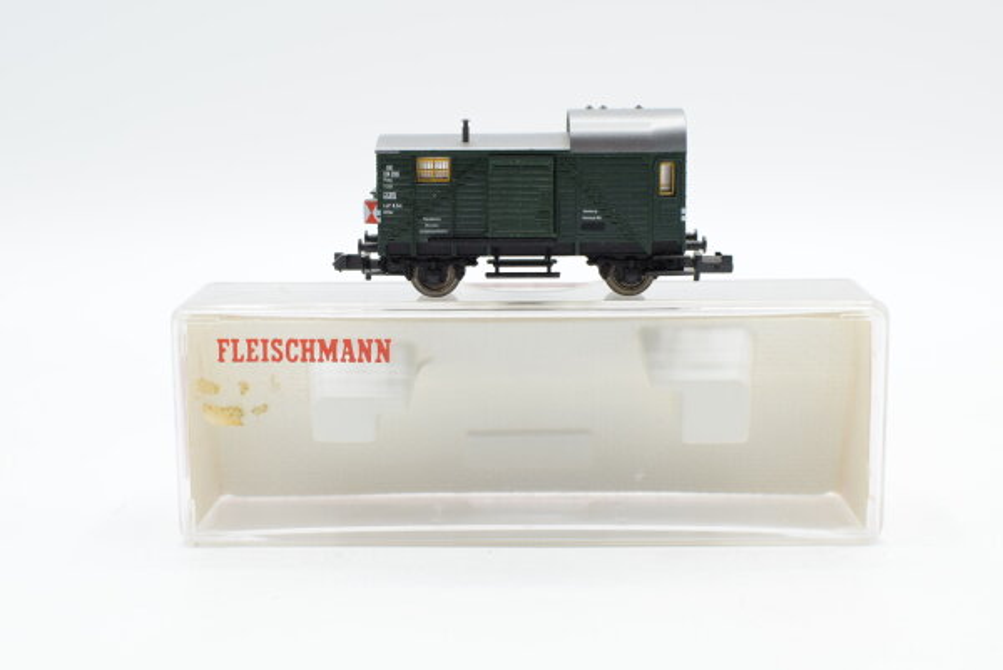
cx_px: 502
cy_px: 335
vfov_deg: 25.8
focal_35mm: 52
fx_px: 1464
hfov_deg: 37.8
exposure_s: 1/160
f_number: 8
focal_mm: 35
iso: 500
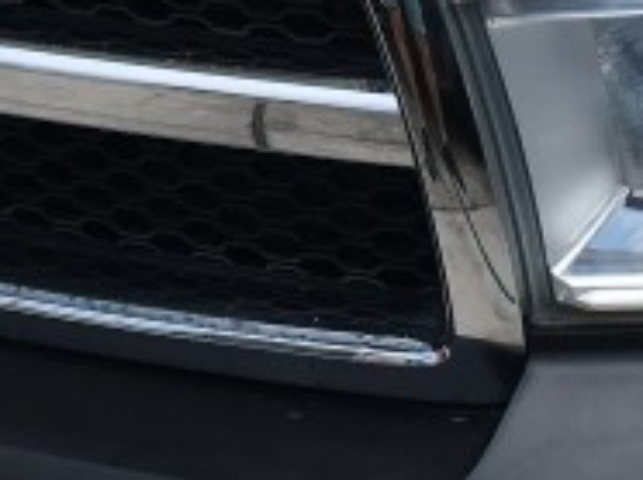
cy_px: -97
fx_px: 2968
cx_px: 404
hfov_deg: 12.4
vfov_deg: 9.1
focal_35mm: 160
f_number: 2.2
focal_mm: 4.15
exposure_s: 1/1876
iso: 25
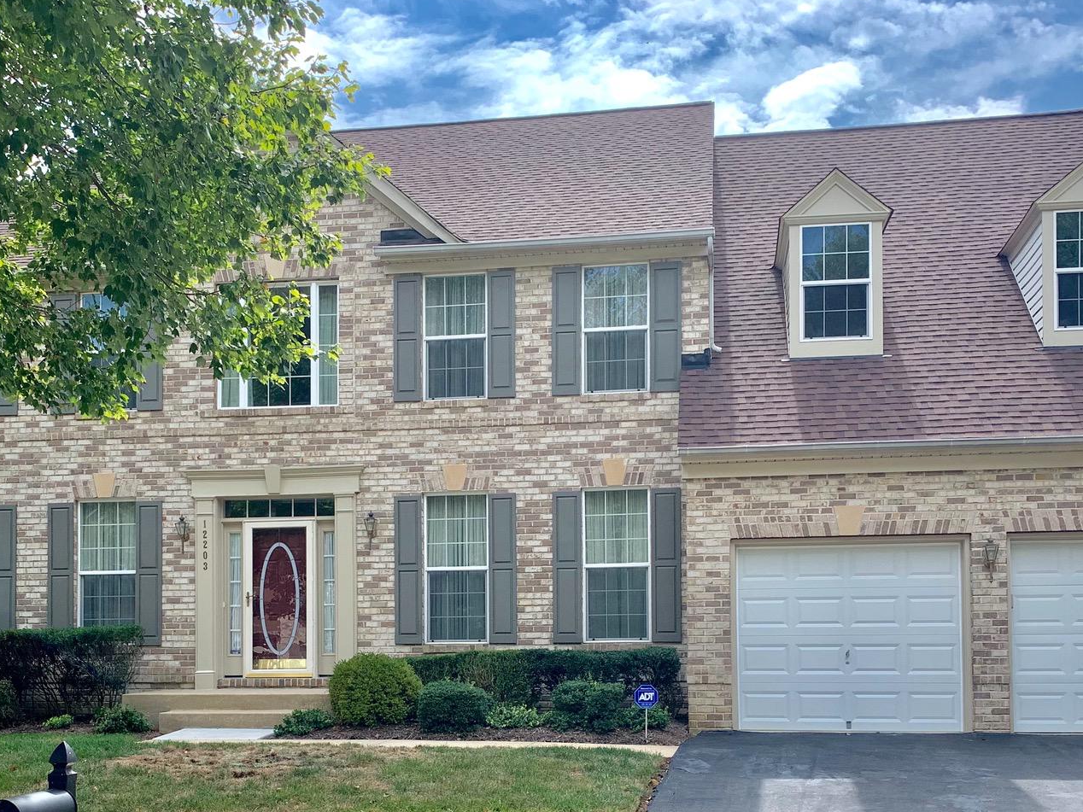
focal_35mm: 42
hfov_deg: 44.7
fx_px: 1314
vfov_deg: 33.5
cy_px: 635
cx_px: 483
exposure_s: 1/1235
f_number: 1.8
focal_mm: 4.25
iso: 25
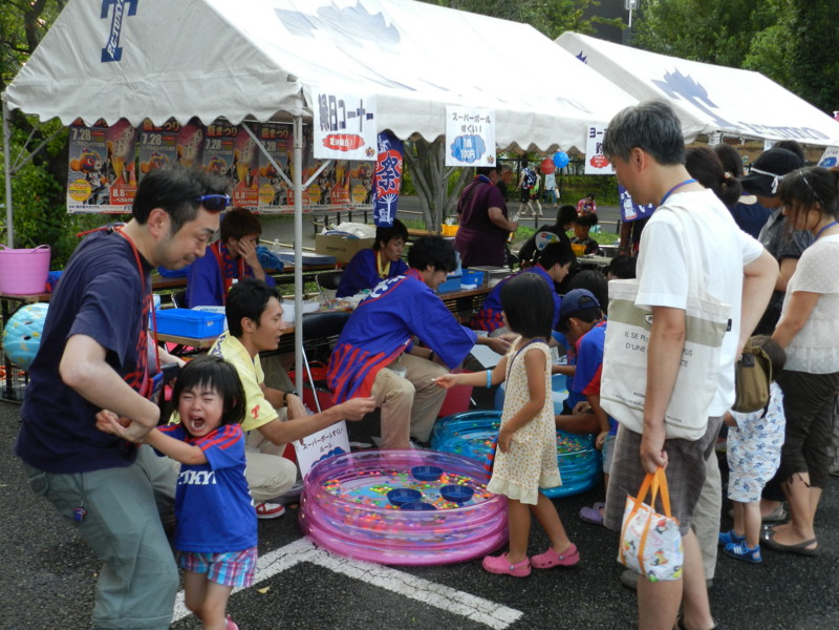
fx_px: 921
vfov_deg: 37.7
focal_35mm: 38
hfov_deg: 49.0
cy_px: 315
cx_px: 420
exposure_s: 1/125
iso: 160
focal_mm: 6.7
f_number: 4
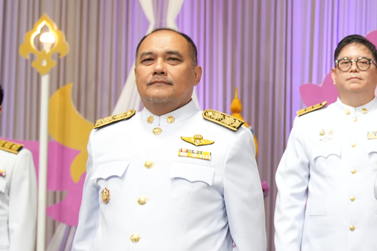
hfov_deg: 18.5
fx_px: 1078
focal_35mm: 103
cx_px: 483
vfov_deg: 13.3
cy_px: 141
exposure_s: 1/500
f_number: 3.5
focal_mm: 31.6
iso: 2000
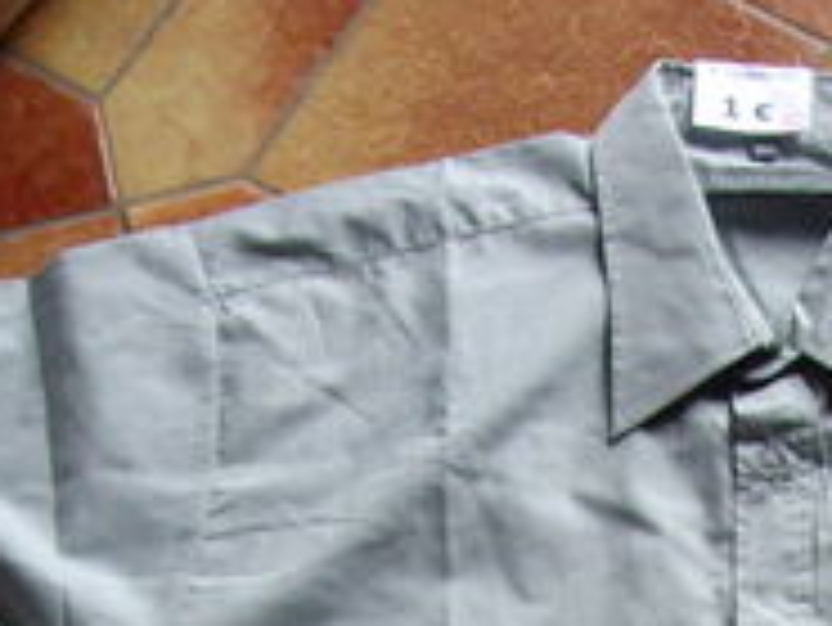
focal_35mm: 123
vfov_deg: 11.4
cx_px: 747
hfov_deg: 15.8
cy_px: 1009
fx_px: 2958
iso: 200
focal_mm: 6.2
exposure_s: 1/30
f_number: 2.7
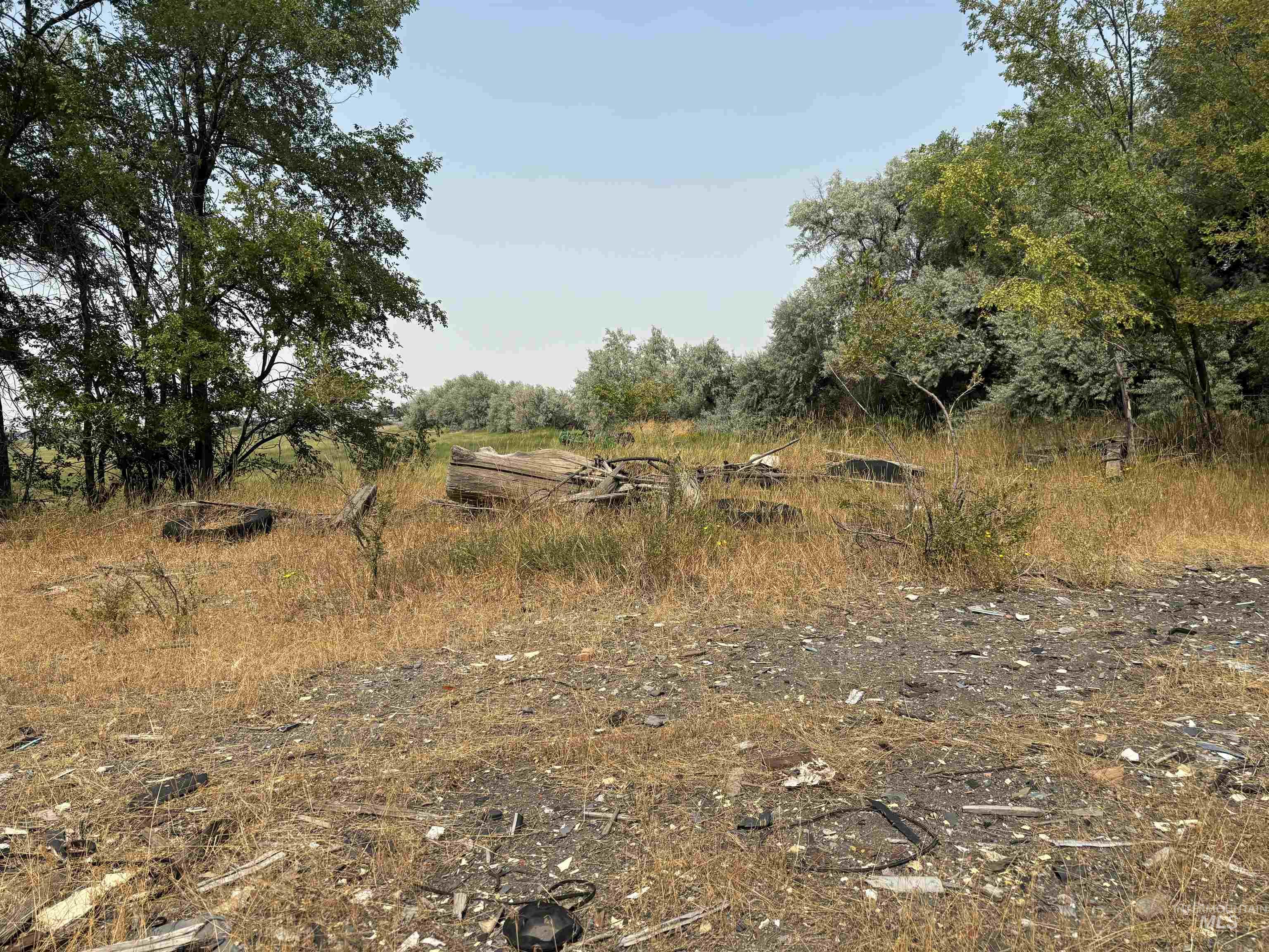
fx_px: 953
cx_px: 634
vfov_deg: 53.1
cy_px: 476
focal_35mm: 26
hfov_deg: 67.3
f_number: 1.6
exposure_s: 1/3311
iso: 50
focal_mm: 5.96
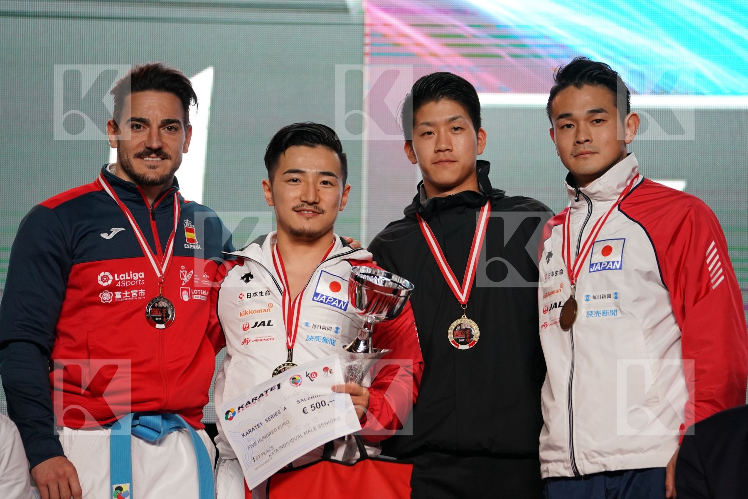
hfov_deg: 12.7
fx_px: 3366
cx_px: 374
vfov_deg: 8.5
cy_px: 250
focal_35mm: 162
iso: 1250
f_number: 2.8
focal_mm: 162
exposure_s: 1/250
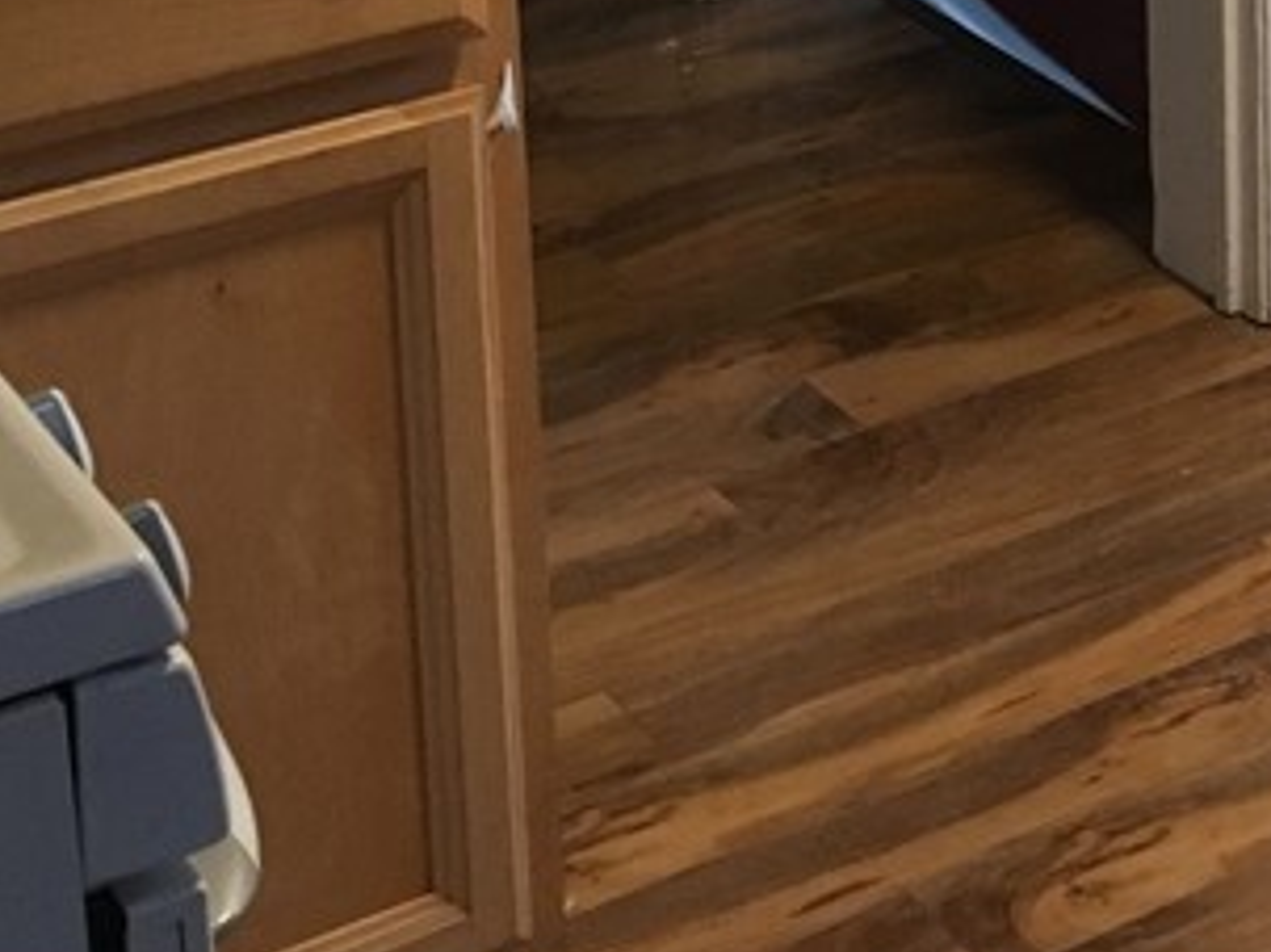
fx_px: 3597
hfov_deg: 18.6
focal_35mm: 98
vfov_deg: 14.0
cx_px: 1674
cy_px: -539
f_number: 2.2
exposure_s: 1/30
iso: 160
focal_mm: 4.15
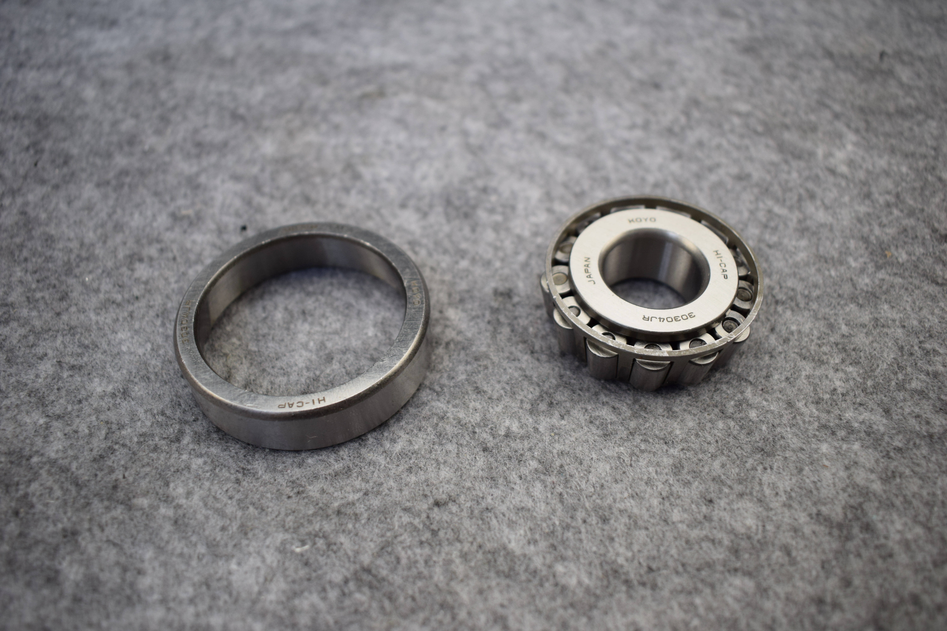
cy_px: 316
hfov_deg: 59.5
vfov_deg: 41.7
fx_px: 829
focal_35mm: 32
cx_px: 474
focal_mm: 21
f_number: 4.5
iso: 400
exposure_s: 1/80
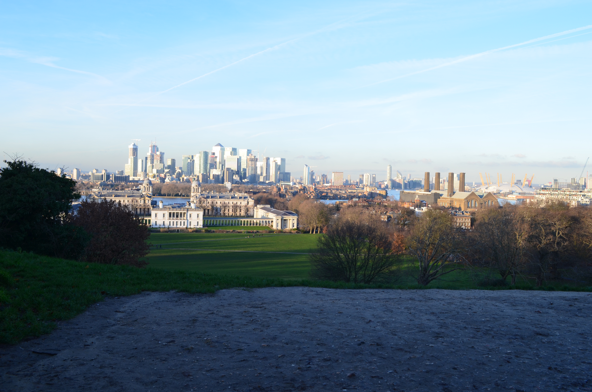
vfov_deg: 39.8
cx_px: 296
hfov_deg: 57.3
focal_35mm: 33
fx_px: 542
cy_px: 196
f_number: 10
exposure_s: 1/80
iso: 200
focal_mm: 22
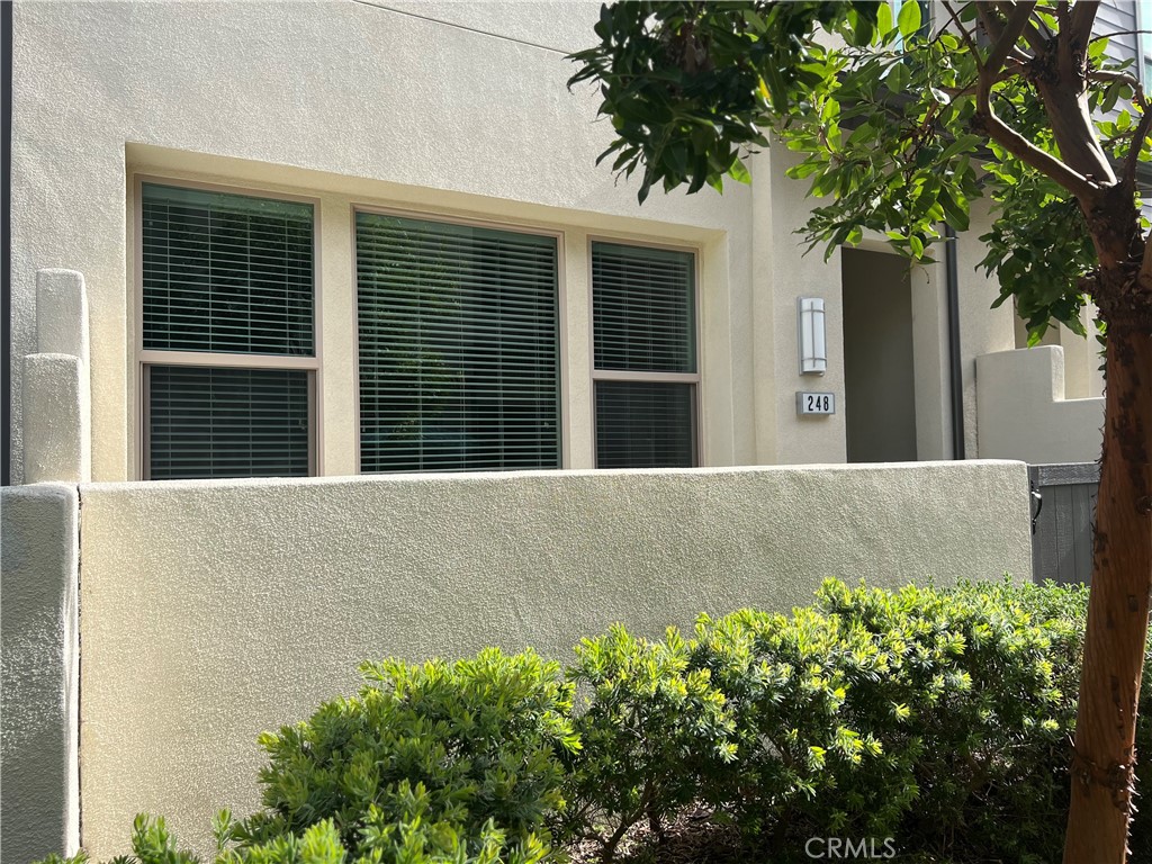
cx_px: 576
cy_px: 432
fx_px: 865
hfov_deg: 67.3
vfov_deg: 53.1
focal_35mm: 26
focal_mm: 5.7
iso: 50
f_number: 1.5
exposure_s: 1/2165
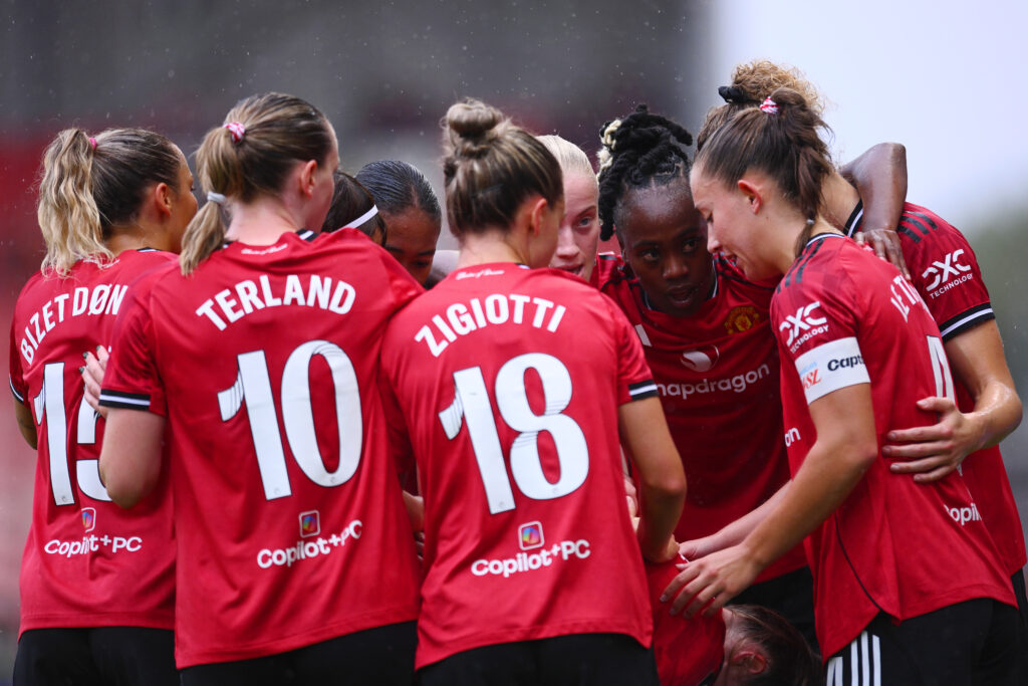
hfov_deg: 5.2
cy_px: 343
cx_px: 514
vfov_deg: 3.4
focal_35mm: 400
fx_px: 11423
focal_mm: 400
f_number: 3.2
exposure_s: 1/2000
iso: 1000
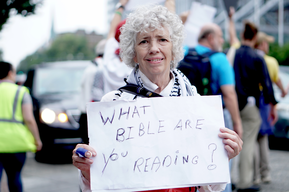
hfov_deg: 27.0
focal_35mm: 75
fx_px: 602
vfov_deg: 18.1
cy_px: 96
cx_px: 144
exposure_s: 1/640
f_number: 1.8
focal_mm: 50
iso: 200
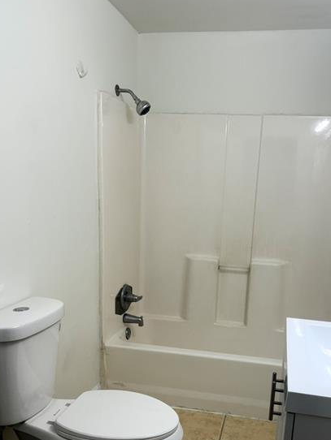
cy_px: 290
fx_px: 433
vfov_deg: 53.0
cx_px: 201
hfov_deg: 41.6
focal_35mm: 34
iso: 64
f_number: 1.78
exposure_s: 1/120
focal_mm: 6.76
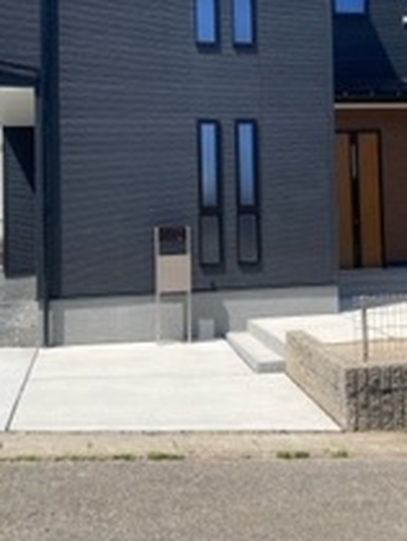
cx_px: 250
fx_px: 751
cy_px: 173
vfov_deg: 39.1
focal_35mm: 48
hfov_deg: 30.2
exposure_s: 1/2088
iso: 20
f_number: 1.8
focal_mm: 3.99
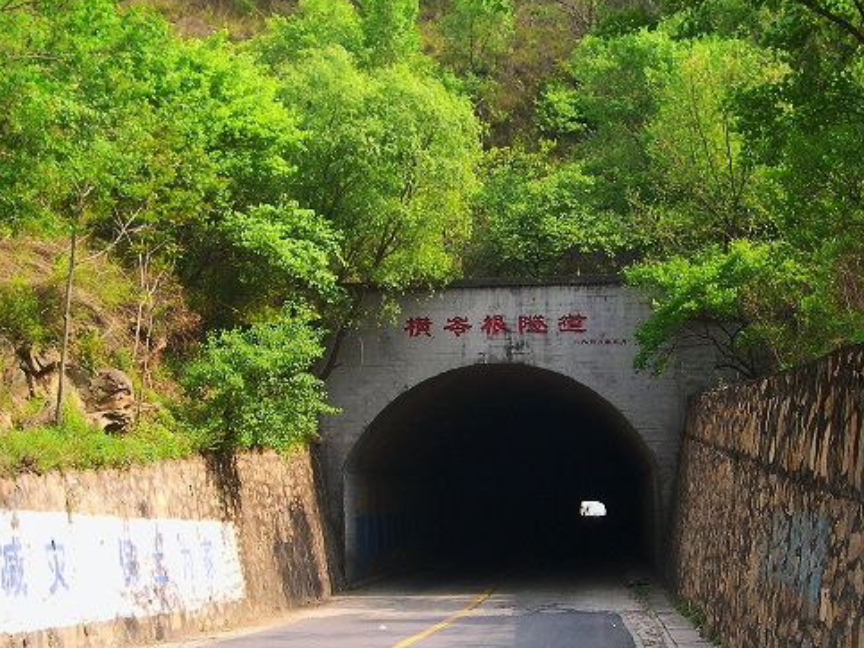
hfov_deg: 30.7
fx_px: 1572
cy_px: 397
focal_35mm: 63
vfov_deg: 23.2
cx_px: 435
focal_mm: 8
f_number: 2.8
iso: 100
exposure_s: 1/356
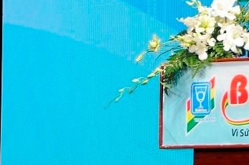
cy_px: -29
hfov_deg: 7.7
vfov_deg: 5.1
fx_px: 1838
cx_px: 289
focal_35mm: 266
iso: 800
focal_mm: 70
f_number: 5
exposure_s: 1/80
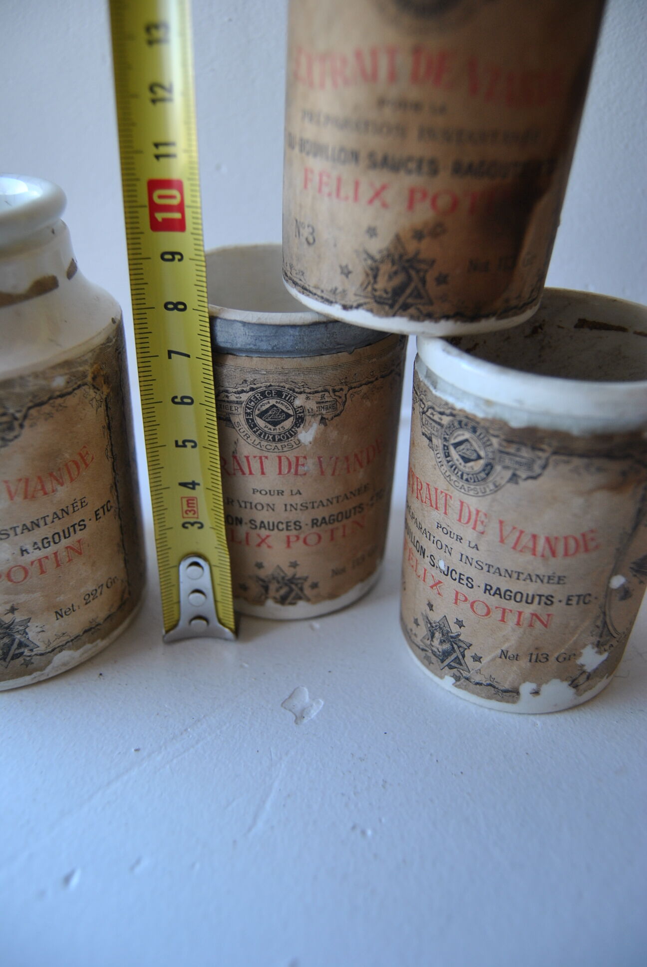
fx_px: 766
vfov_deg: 64.5
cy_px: 484
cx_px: 324
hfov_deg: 45.8
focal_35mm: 28
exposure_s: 1/50
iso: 200
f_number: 3.5
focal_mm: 19
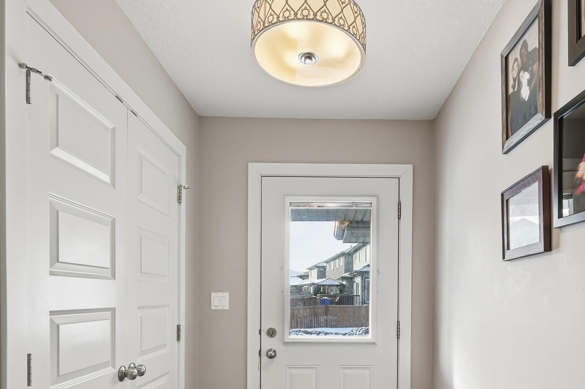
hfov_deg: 71.2
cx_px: 334
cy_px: 297
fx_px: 406
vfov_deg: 49.0
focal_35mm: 25
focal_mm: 15
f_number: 8
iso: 100
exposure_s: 1/100
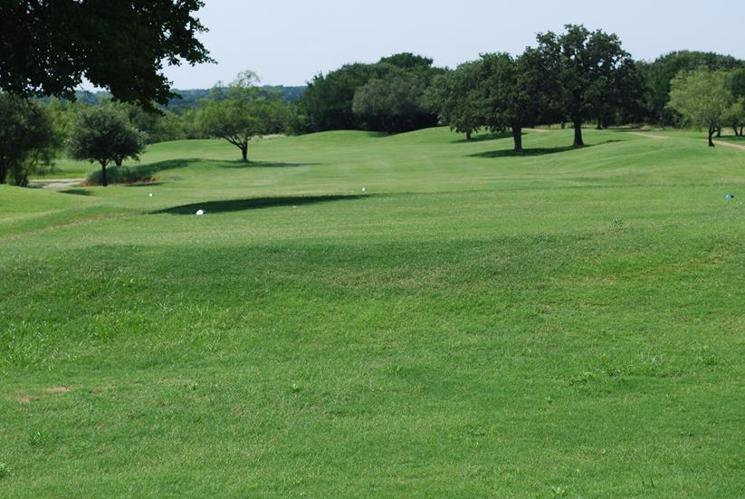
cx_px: 406
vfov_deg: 14.1
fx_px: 2010
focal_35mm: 97
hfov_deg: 21.0
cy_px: 245
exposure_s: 1/250
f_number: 8
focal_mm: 52
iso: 100
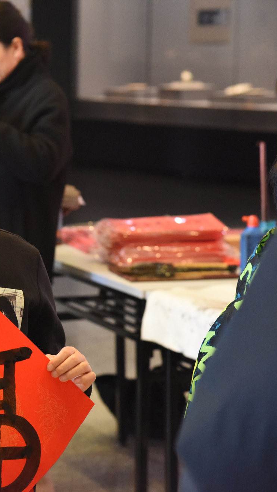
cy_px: 245
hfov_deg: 8.0
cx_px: -55
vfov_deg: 14.3
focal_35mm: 150
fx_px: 1958
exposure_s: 1/60
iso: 6400
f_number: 5.6
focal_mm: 95
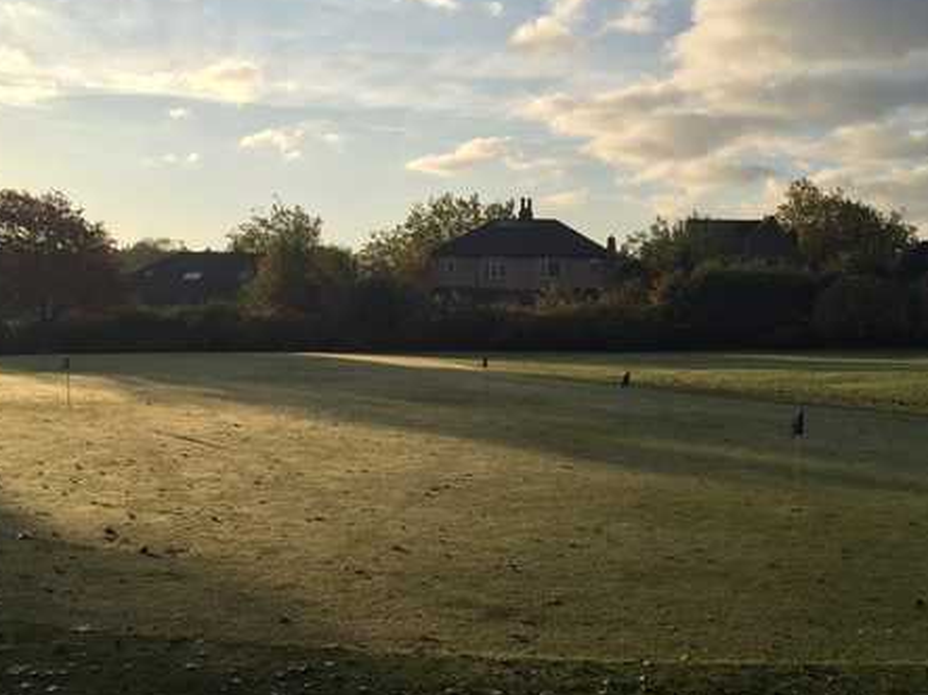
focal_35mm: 42
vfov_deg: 34.0
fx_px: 1125
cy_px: 472
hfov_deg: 44.8
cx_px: 472
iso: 32
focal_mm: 4.15
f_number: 2.2
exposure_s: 1/1980
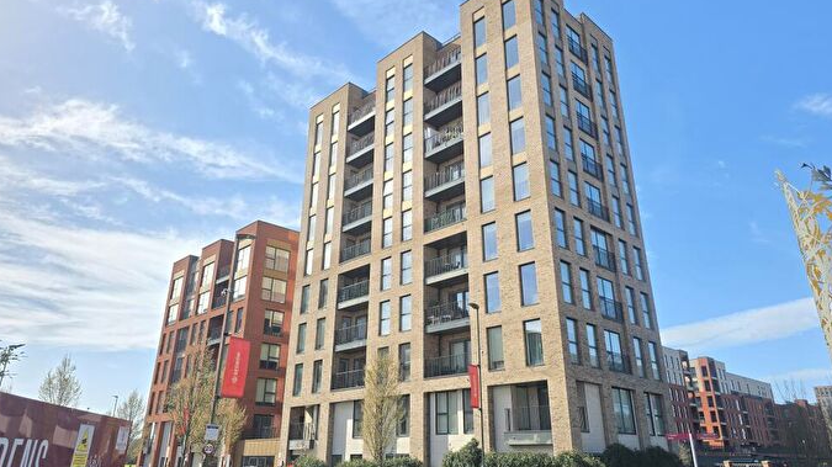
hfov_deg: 71.9
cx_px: 420
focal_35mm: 26
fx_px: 573
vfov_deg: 44.3
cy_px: 209
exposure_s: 1/443
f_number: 1.7
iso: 12
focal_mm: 6.3
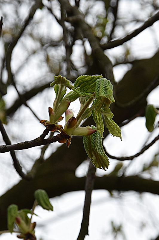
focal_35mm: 112
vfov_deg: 18.2
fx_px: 747
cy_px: 120
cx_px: 80
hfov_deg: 12.2
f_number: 8
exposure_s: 1/250
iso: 400
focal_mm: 75
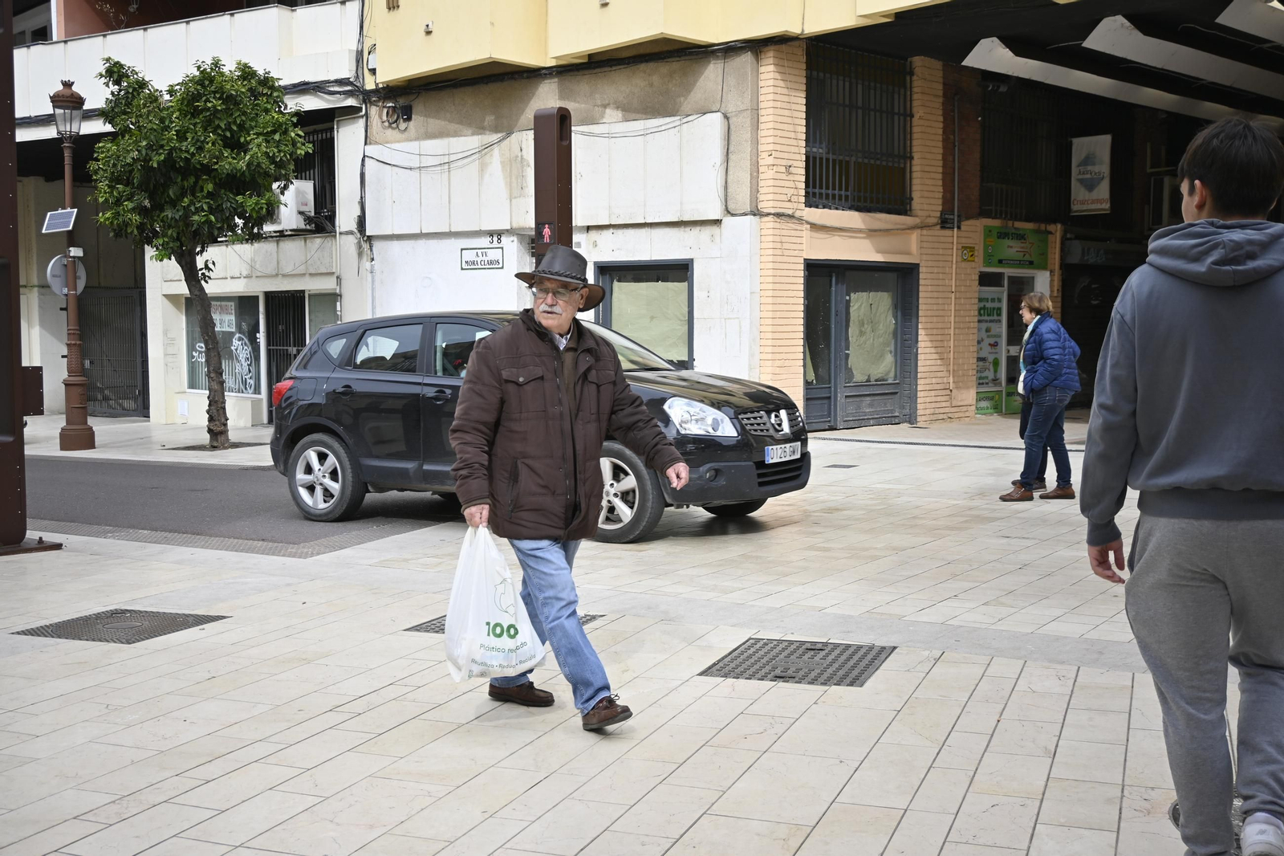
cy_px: 428
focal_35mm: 38
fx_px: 1337
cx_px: 642
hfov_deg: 51.3
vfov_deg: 35.5
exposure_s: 1/400
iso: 100
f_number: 4.2
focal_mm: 25
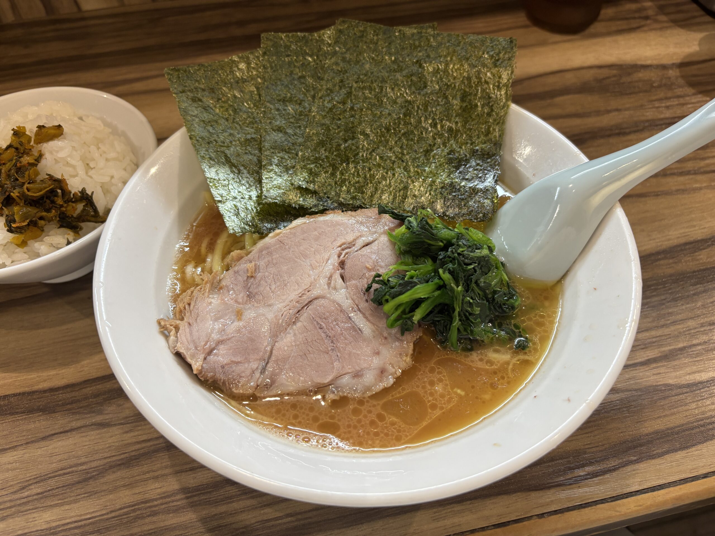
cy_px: 268
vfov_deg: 53.1
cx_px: 358
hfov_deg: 67.3
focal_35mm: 26
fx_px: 537
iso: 160
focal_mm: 5.96
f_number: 1.6
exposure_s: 1/50
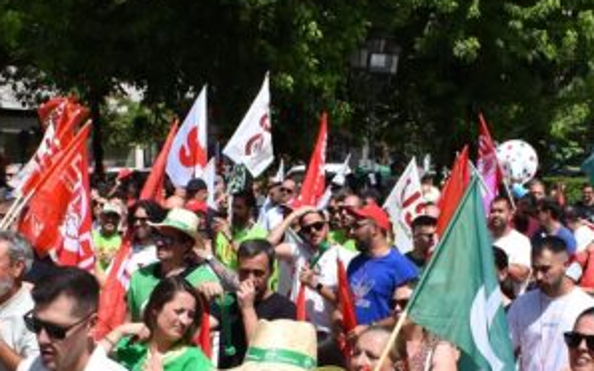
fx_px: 1149
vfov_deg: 18.1
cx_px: 357
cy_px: 325
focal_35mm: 71
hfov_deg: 28.9
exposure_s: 1/500
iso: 200
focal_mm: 18
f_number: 11
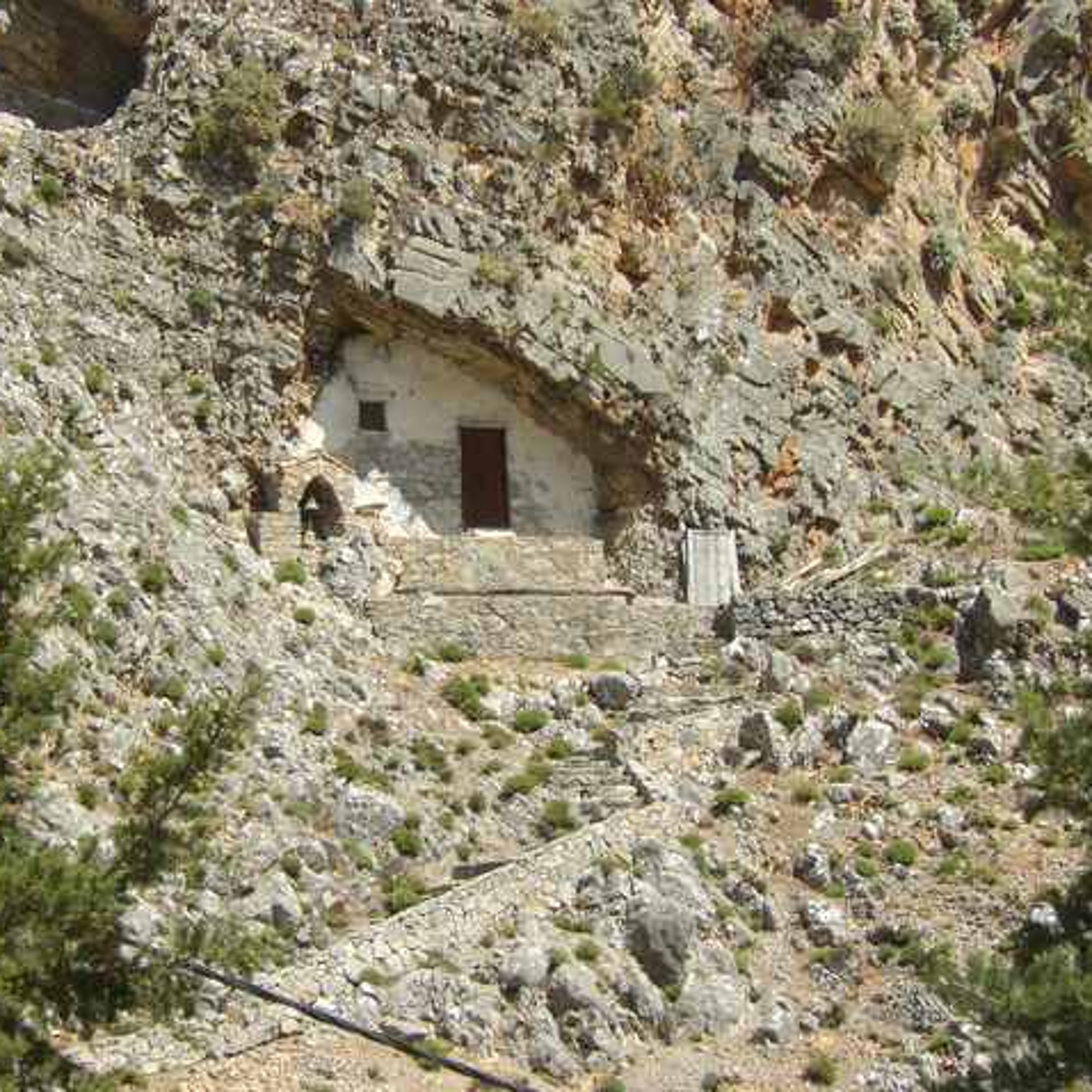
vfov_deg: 5.2
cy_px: 546
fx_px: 11921
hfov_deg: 5.2
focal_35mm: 334
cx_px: 516
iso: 100
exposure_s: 1/320
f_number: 5.6
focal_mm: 47
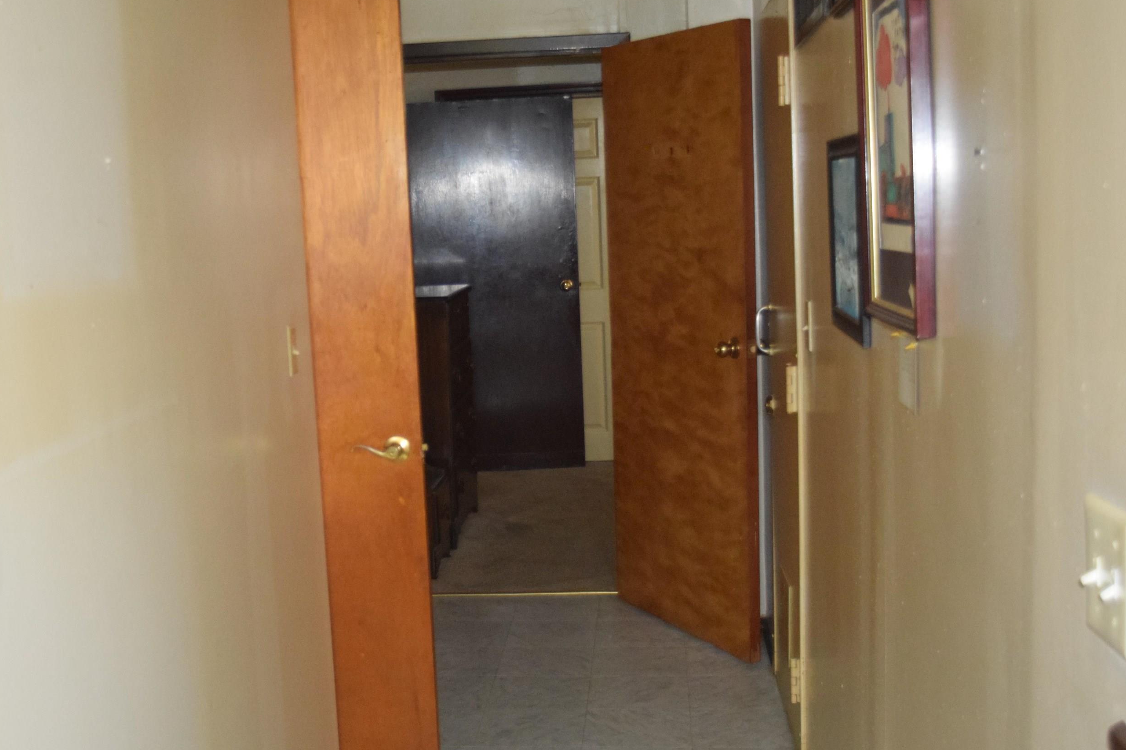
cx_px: 439
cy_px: 402
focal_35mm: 47
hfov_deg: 42.0
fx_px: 1458
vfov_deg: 28.9
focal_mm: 25
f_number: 3.8
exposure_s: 1/60
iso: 3200
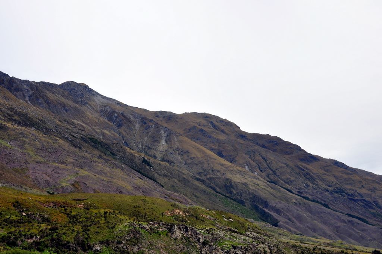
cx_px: 191
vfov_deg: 22.6
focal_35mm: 60
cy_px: 127
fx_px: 636
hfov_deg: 33.4
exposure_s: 1/250
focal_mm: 40
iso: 200
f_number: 10
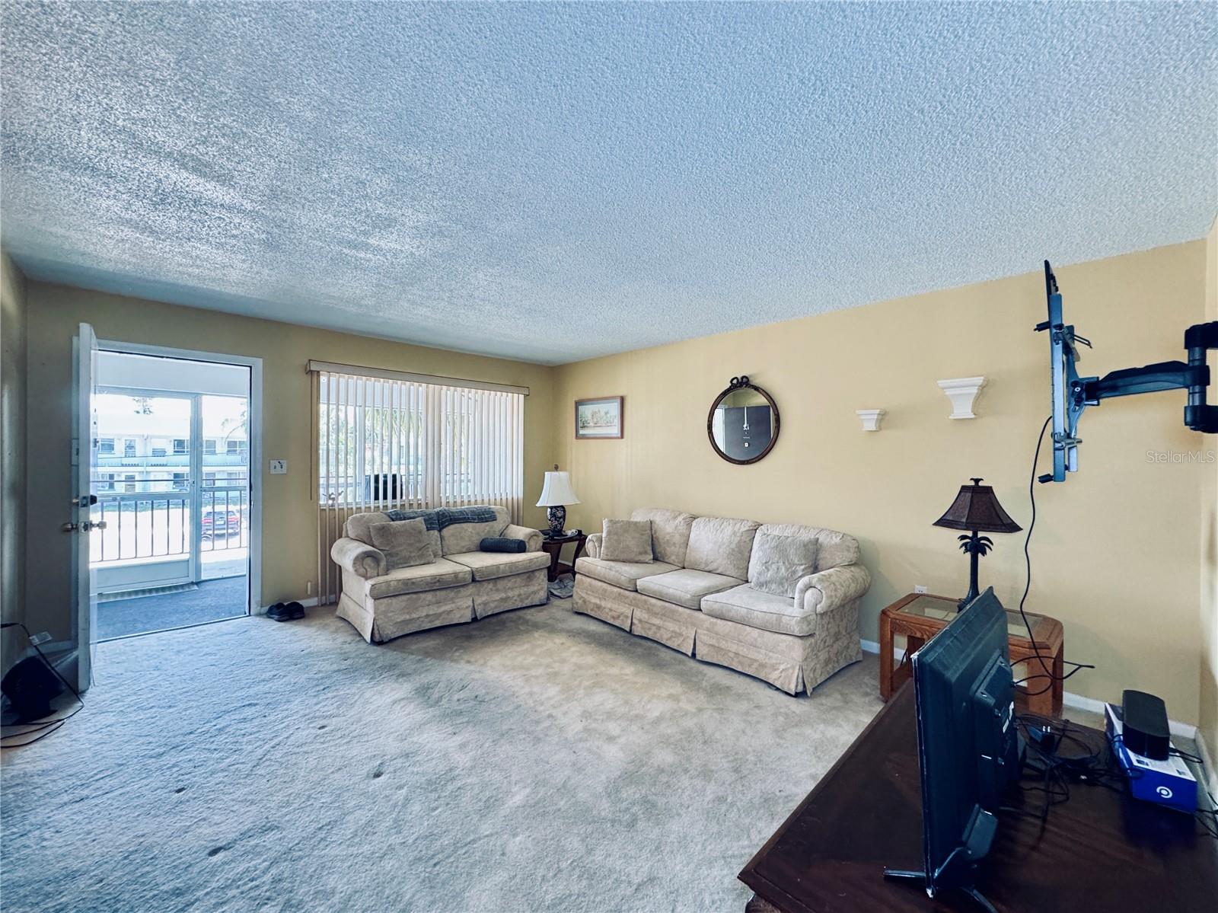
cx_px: 609
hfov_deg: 102.1
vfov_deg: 85.6
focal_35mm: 14
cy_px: 456
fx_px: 492
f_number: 2.2
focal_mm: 2.22
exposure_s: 1/60
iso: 320
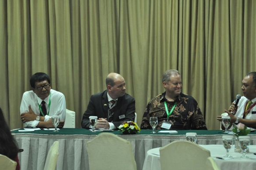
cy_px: 86
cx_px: 137
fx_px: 1218
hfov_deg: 12.0
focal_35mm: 172
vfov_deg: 8.0
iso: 3200
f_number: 5.3
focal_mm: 105
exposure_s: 1/40
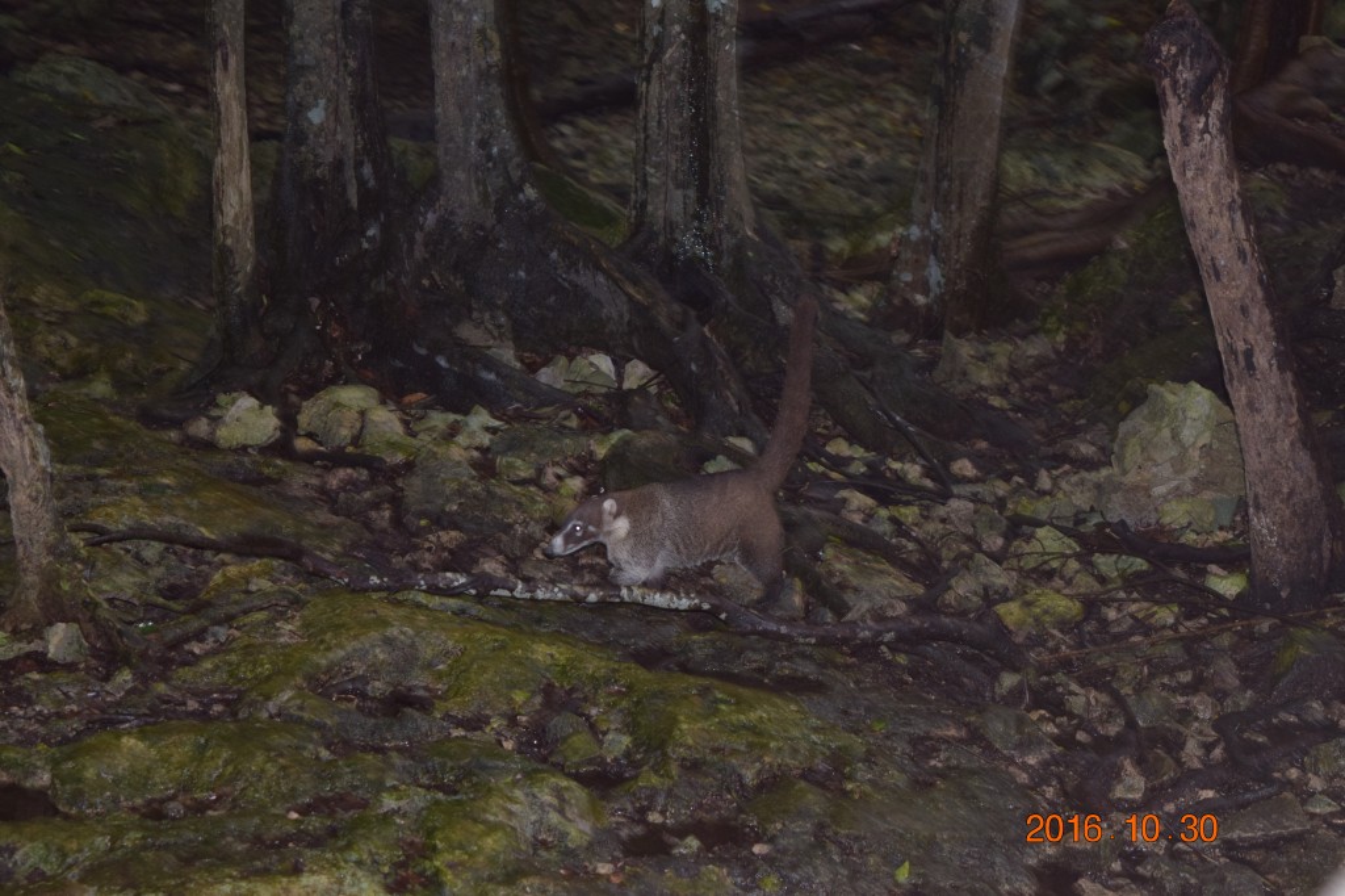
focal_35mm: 82
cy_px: 448
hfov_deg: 24.6
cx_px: 672
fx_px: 3081
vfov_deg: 16.5
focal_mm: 55
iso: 800
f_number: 5.6
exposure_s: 1/30
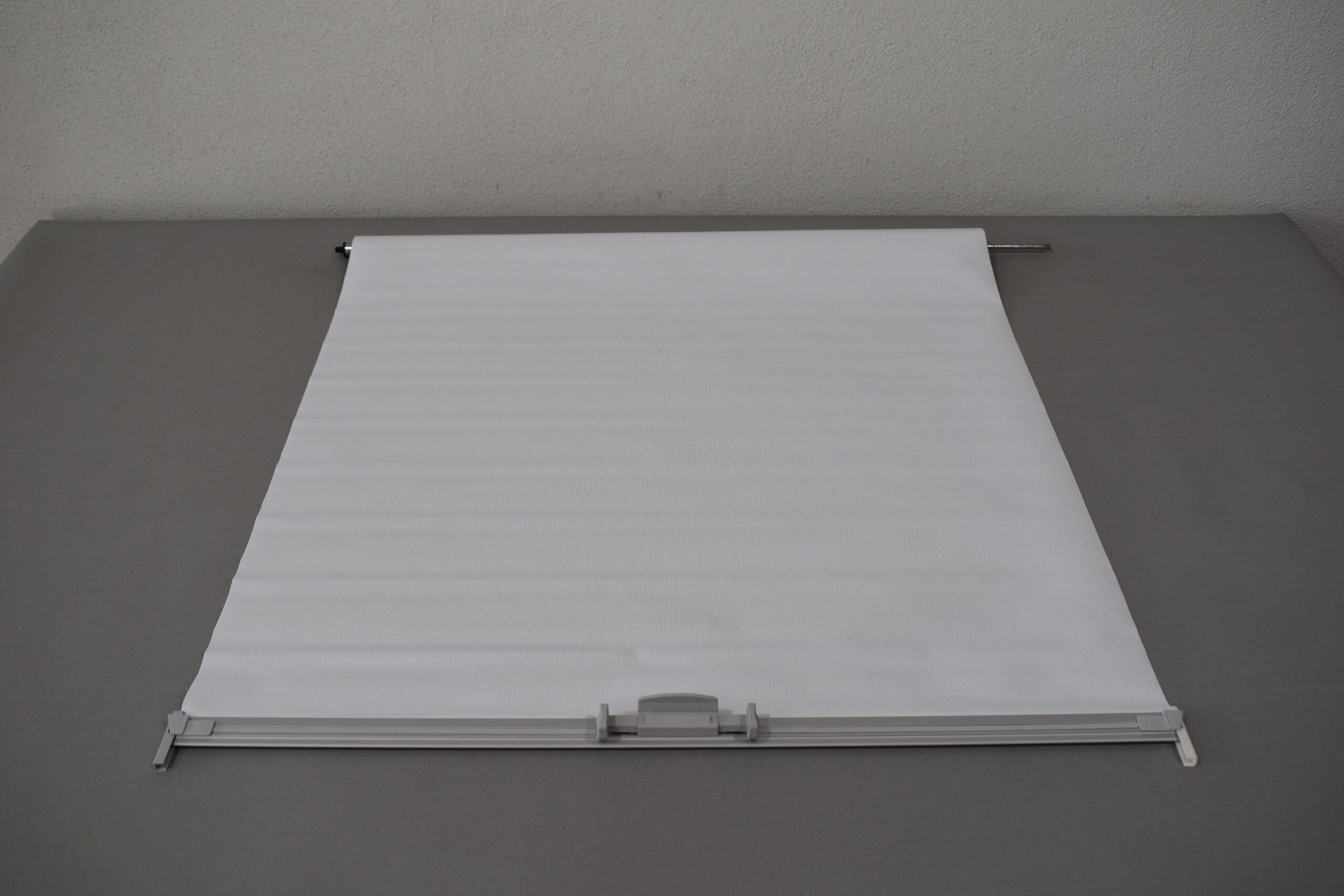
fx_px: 1232
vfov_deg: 40.0
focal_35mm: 33
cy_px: 448
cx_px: 672
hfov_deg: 57.2
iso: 200
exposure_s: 1/160
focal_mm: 22
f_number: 5.6
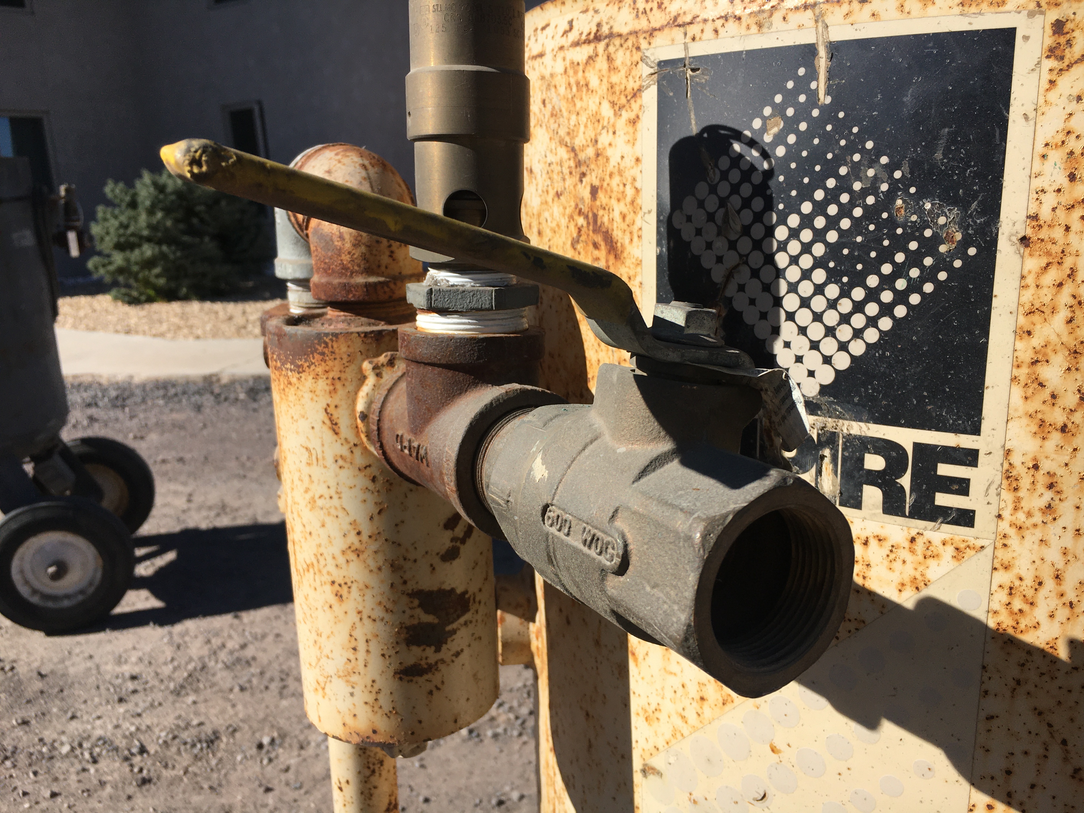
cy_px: 406
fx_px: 908
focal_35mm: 29
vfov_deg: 48.2
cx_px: 542
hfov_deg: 61.7
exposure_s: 1/1923
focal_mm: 4.15
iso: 25
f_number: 2.2
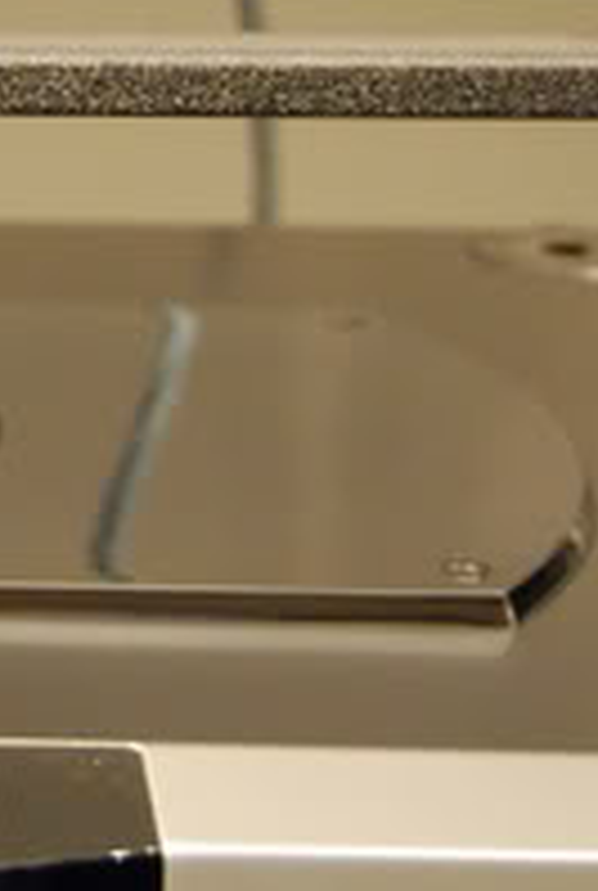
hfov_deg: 8.7
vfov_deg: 13.1
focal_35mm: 155
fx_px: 3842
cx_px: -342
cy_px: 81
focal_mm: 32
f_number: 4.5
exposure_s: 1/25
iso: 1600
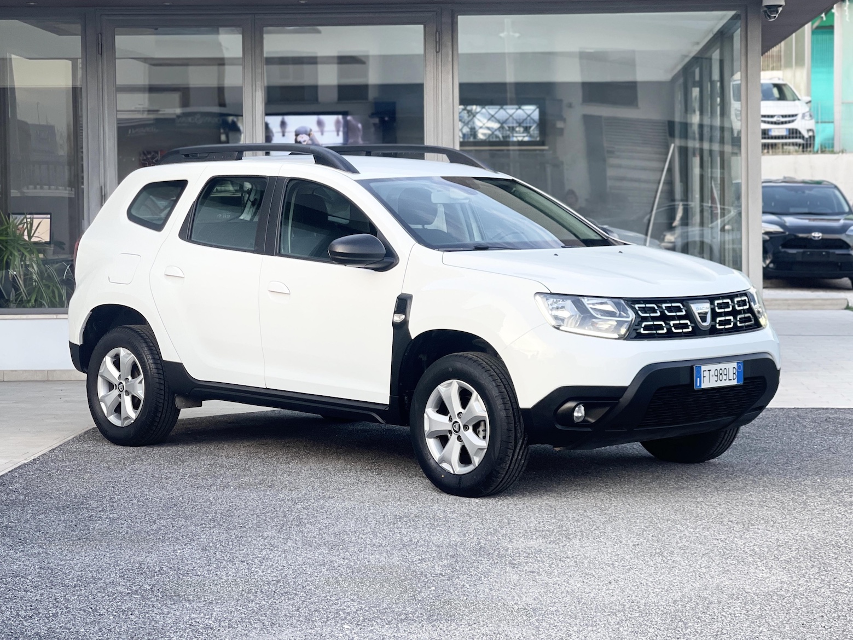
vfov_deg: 22.9
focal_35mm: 64
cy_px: 320
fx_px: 1577
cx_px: 426
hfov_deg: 30.3
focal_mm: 7.5
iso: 40
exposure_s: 1/121
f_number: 2.2
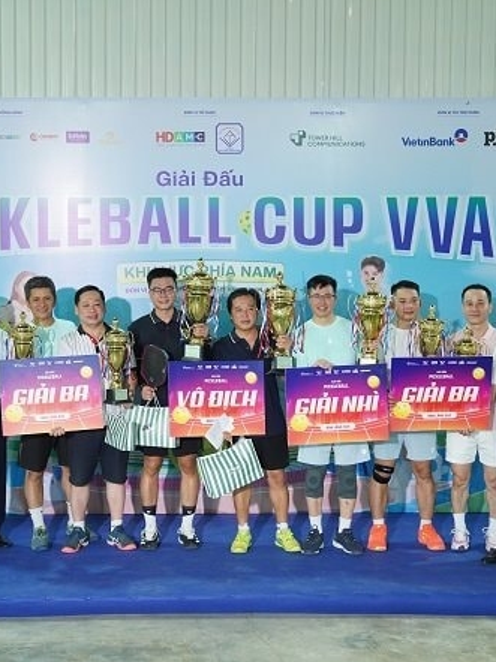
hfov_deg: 28.5
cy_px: 330
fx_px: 975
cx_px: 196
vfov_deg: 37.5
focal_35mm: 51
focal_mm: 35
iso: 1250
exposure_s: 1/200
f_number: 4
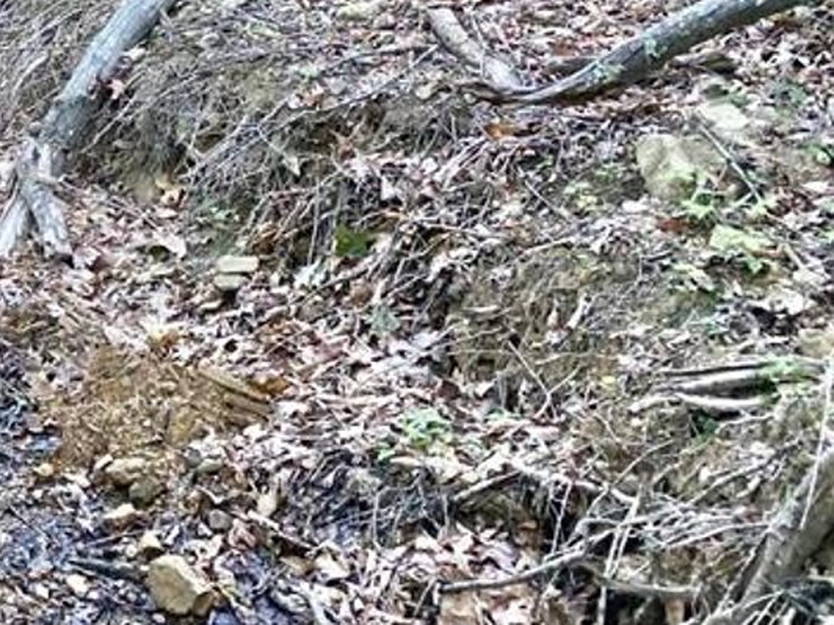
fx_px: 1783
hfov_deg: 22.5
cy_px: -258
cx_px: -349
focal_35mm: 74
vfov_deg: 18.1
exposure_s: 1/122
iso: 100
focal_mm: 4.25
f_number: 1.8
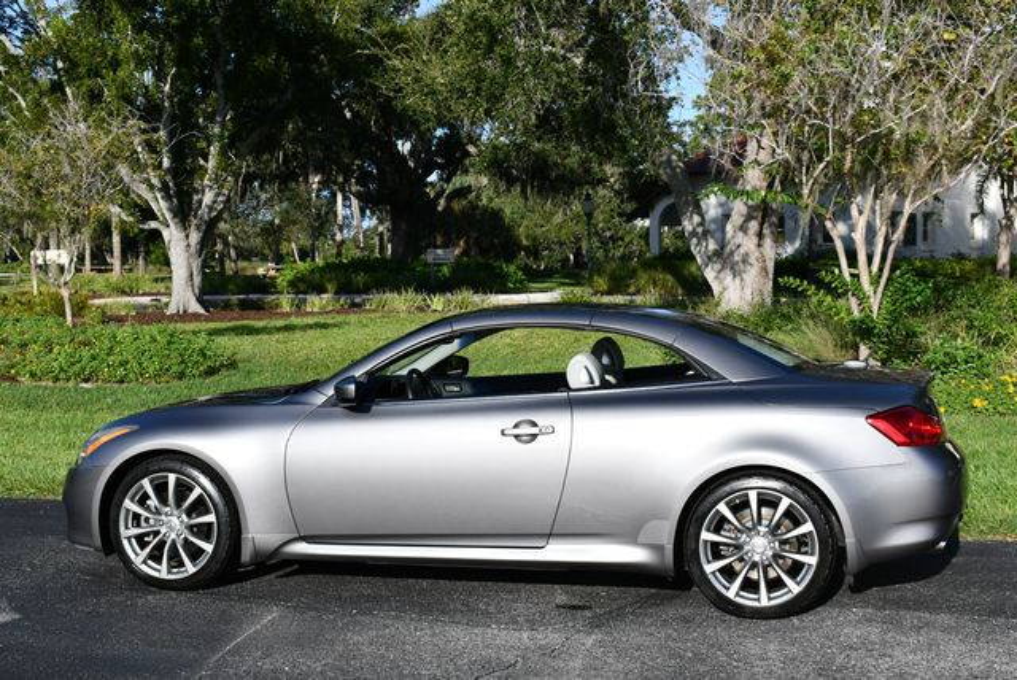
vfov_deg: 26.0
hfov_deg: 38.2
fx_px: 1470
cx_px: 508
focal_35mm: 52
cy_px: 340
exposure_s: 1/320
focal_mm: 26
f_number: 9
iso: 100
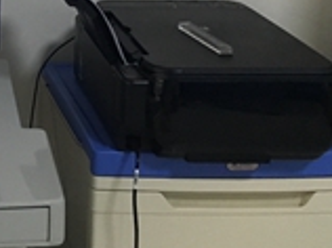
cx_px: -86
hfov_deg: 19.8
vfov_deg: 15.2
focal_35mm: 92
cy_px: -87
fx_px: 881
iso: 200
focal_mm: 4.15
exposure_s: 1/25
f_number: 2.2
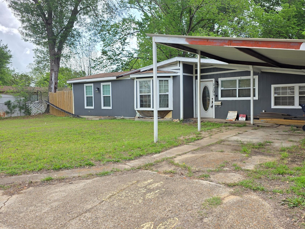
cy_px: 104
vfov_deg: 49.7
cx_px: 171
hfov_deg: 63.2
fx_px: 247
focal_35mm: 28
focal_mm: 6.3
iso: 80
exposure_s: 1/2145
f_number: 1.7
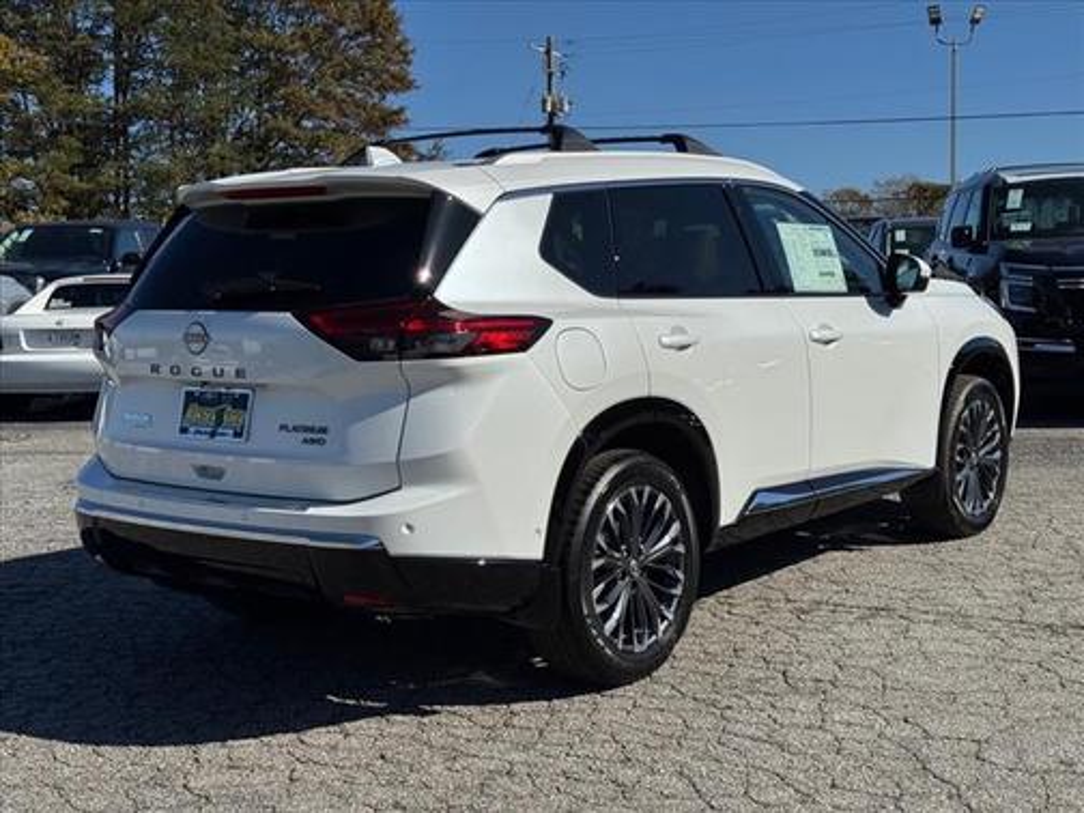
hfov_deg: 39.7
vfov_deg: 30.3
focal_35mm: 48
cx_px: 542
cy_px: 406
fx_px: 1503
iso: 64
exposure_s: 1/10526
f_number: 1.78
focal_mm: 6.76
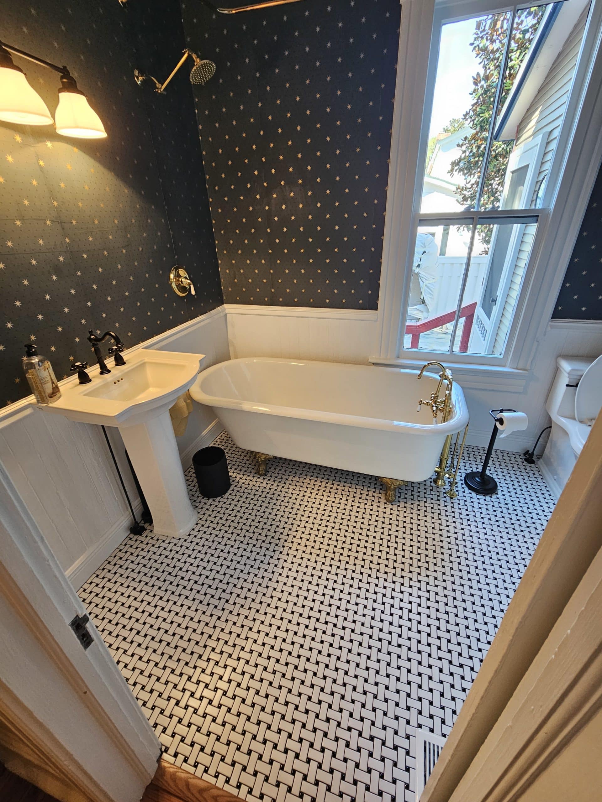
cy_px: 401
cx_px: 301
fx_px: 301
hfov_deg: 89.9
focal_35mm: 13
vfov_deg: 106.2
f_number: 2.2
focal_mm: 2.2
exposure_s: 1/60
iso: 125
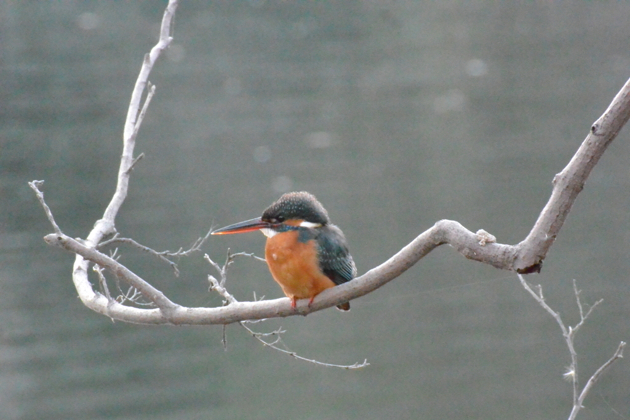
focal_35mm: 810
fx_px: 14176
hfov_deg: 2.5
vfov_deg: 1.7
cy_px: 210
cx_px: 315
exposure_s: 1/25
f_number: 14
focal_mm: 300
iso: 6400
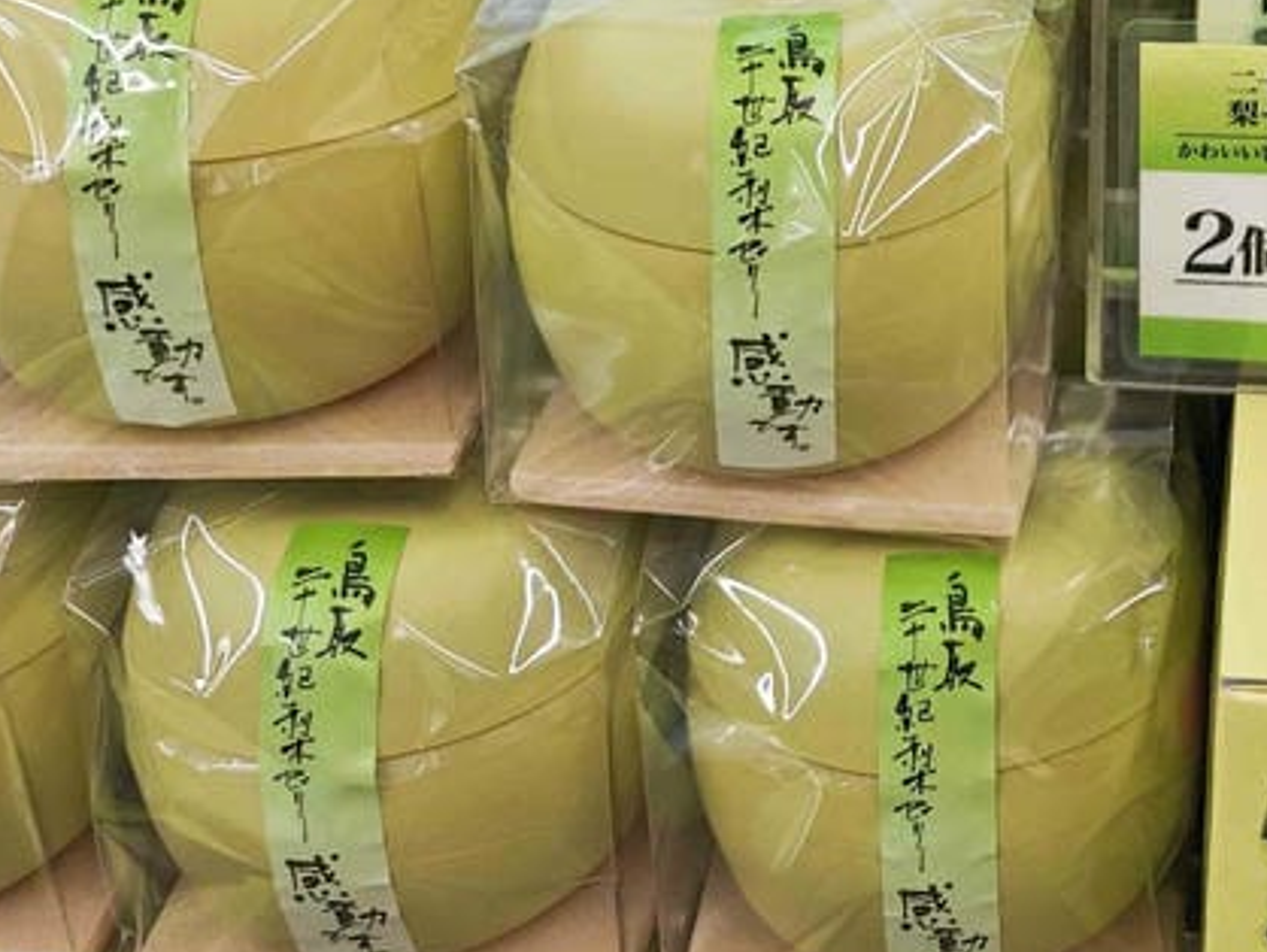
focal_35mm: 66
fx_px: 2417
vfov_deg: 20.0
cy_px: -364
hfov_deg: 26.9
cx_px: 1400
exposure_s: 1/600
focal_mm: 8.72
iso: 640
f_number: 2
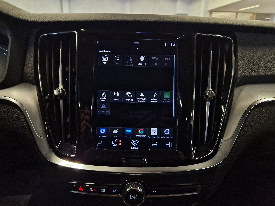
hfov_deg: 73.9
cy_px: 103
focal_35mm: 23
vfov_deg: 58.9
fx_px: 183
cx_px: 138
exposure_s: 1/100
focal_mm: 5.4
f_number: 1.8
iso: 400
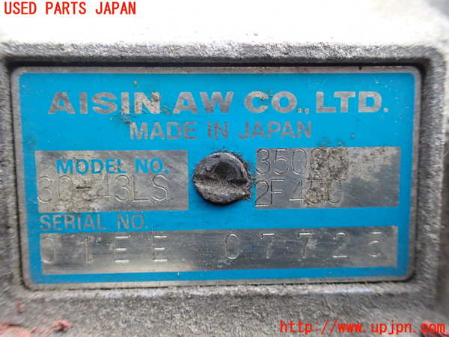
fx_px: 389
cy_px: 168
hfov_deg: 60.0
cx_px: 224
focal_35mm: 30
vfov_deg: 46.8
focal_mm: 5.4
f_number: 2.3
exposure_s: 1/200
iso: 100
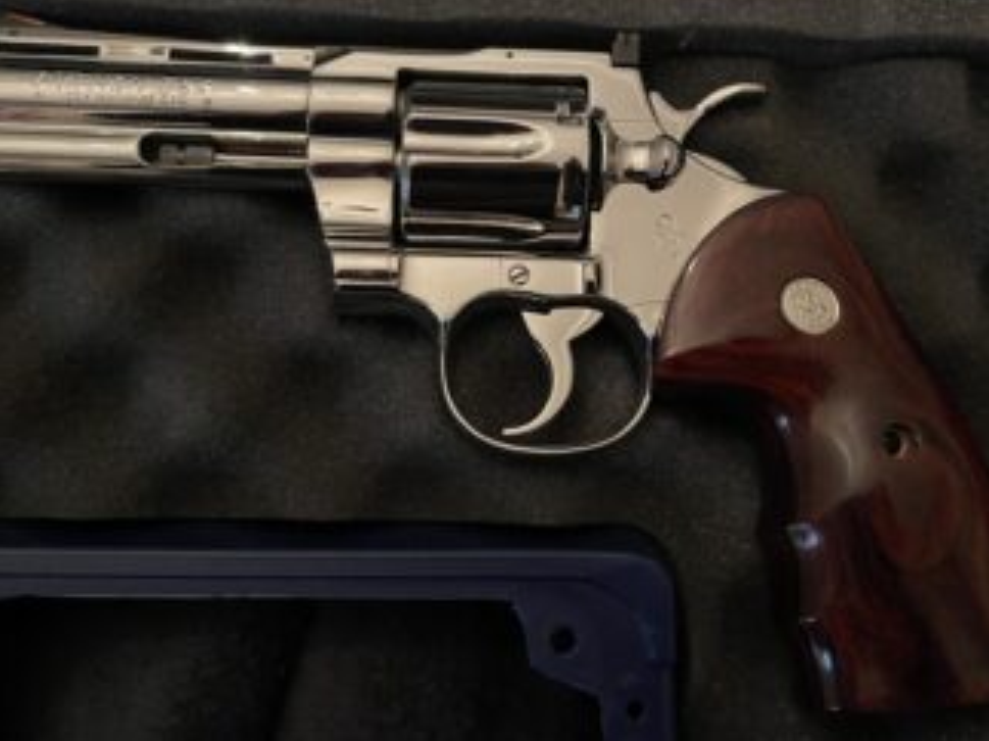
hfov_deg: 58.4
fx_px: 885
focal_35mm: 31
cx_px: 505
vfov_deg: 45.1
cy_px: 285
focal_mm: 5.1
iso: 1000
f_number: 1.6
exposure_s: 1/30
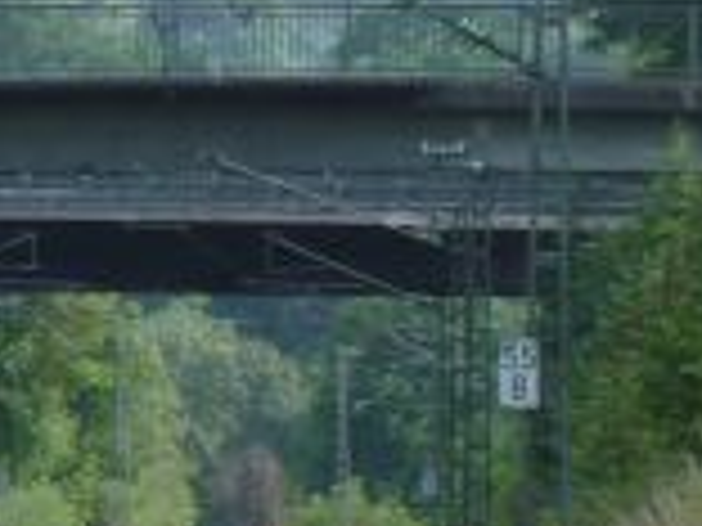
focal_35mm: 691
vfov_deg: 2.2
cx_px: -76
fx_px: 14013
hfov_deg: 2.9
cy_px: 324
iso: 100
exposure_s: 1/160
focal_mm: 22.8
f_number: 5.8
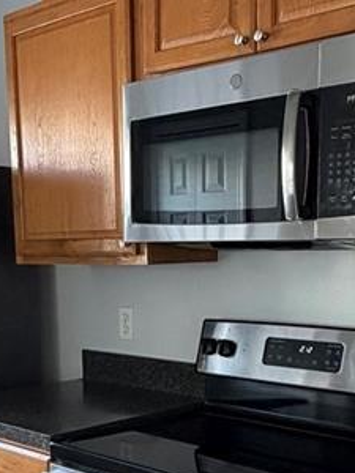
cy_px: 378
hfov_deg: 26.1
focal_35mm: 56
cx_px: 183
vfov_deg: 33.4
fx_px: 766
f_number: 2.2
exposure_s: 1/80
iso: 320
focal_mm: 2.22
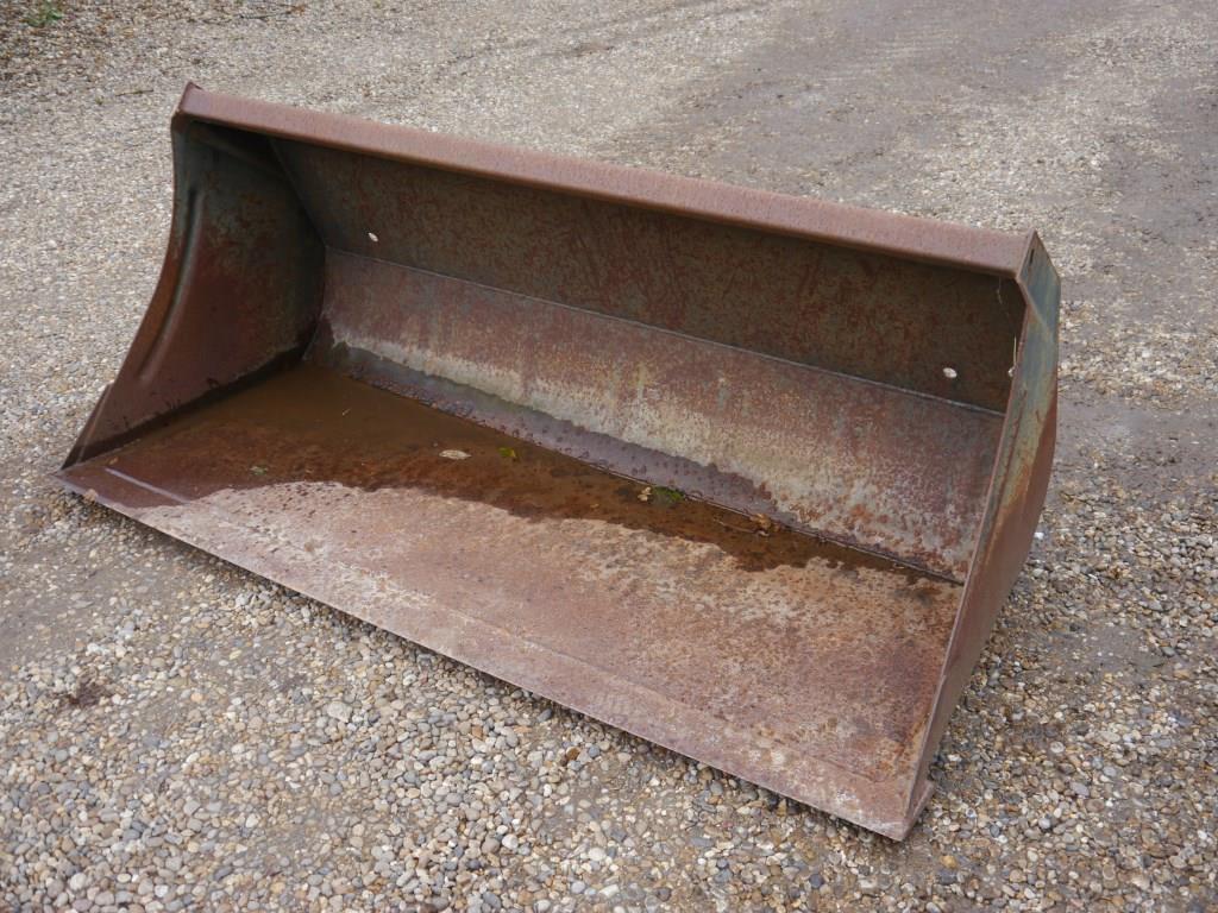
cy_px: 456
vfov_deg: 37.7
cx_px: 609
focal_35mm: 38
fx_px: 1337
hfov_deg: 49.0
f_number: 4.5
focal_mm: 19
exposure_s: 1/125
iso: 160
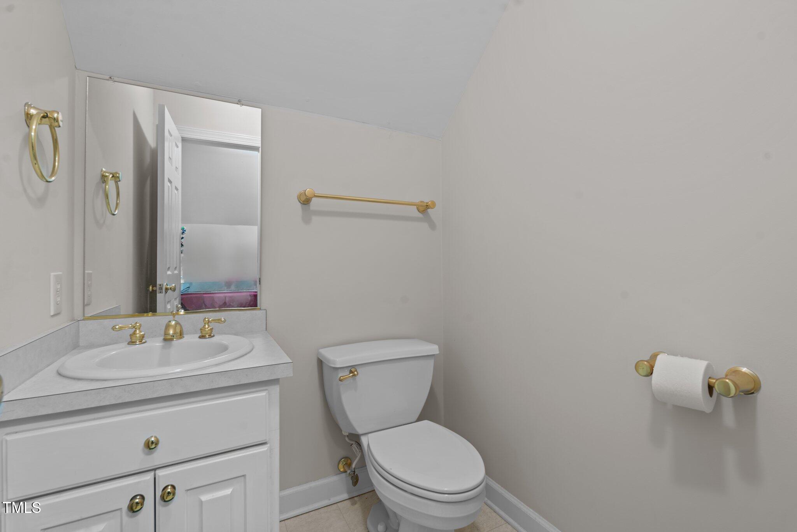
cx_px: 398
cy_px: 266
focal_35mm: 16
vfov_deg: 72.1
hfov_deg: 95.0
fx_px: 365
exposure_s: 2
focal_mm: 16.5
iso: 250
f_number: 8
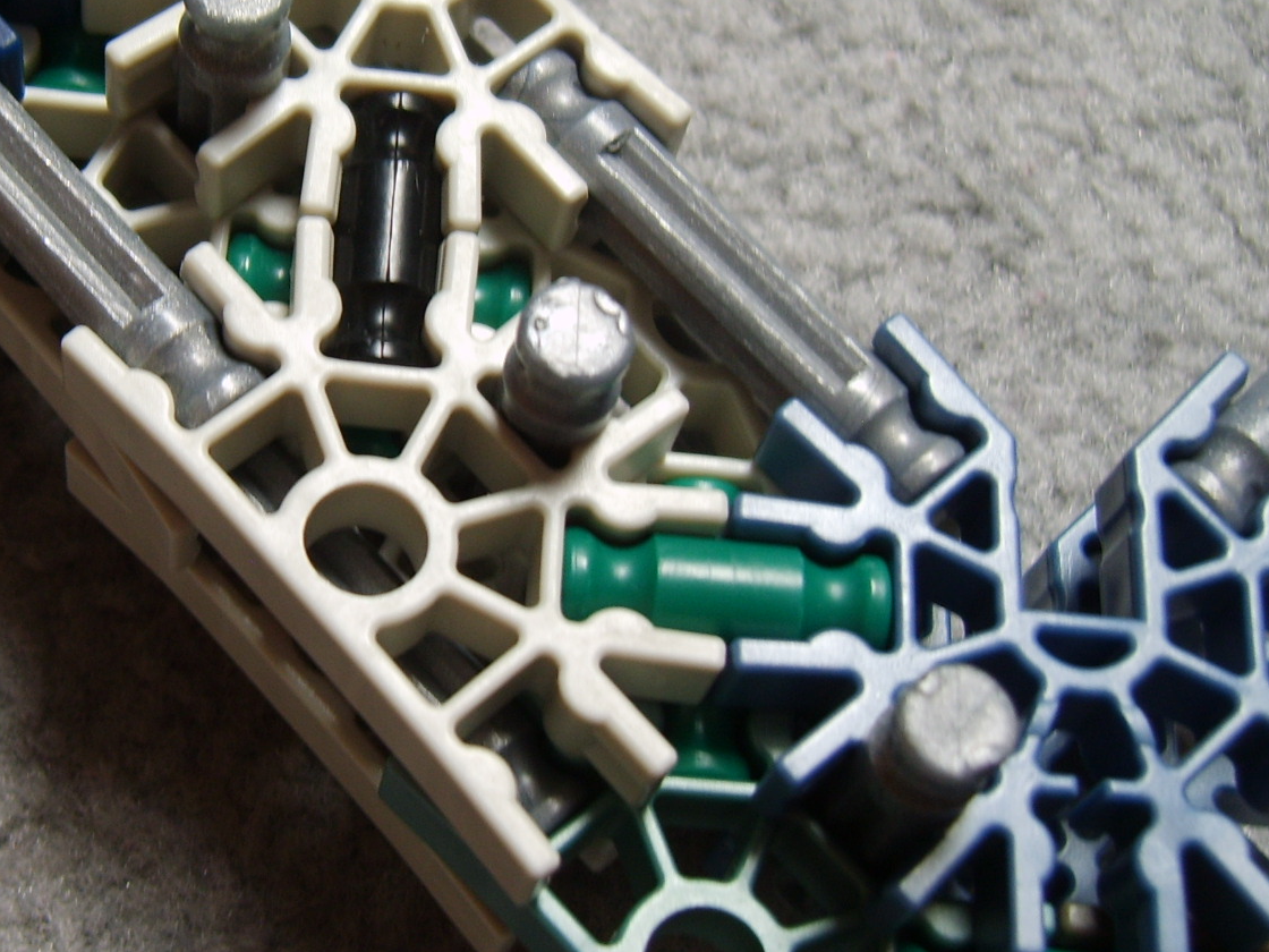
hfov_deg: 30.0
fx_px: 2346
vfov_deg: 22.9
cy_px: 356
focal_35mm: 64
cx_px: 380
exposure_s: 1/30
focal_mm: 7.4
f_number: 2.8
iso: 50
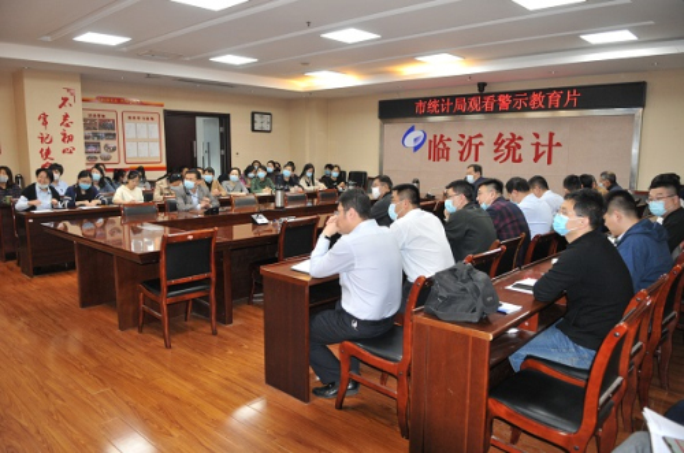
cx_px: 342
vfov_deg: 50.2
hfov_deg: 70.6
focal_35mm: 26
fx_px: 483
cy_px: 226
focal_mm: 17
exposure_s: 1/60
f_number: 2.8
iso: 640
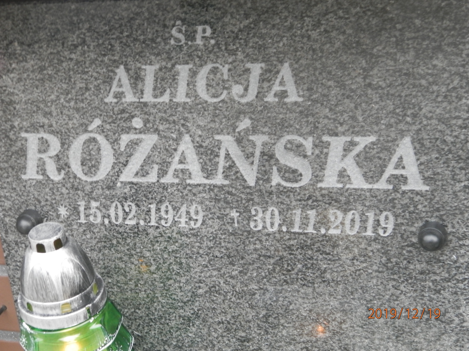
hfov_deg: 28.6
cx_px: 234
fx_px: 921
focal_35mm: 68
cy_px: 176
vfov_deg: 21.6
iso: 200
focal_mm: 12.2
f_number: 4
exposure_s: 1/15
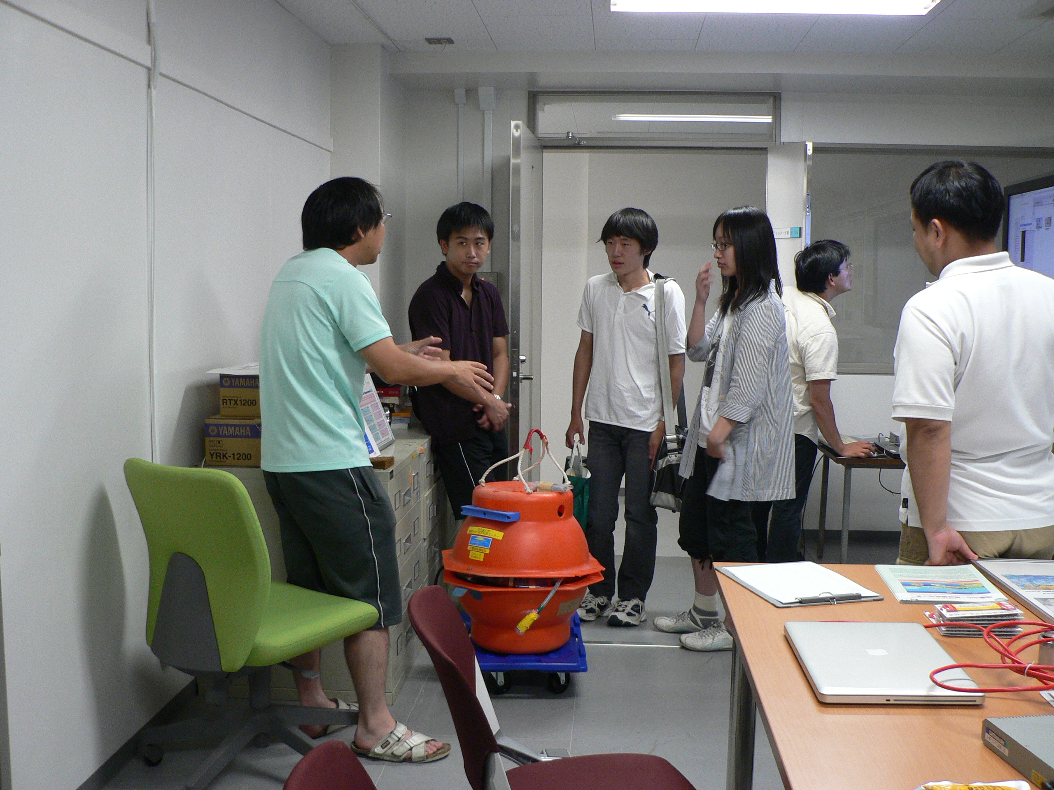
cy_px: 395
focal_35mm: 36
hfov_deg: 51.4
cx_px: 527
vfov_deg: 39.7
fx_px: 1096
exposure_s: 1/30
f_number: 2.8
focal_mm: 6
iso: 200
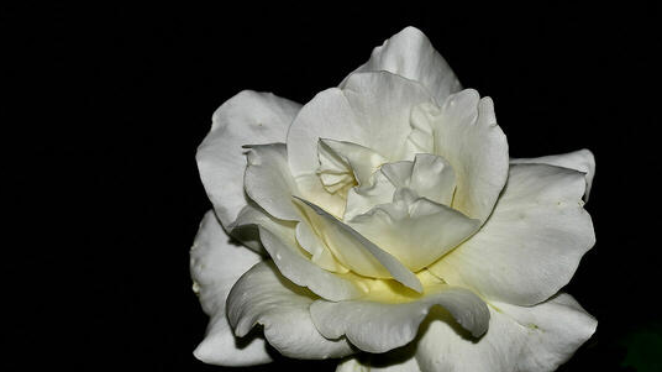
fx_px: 3088
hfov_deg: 12.2
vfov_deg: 6.9
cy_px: 215
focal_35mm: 176
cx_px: 356
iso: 100
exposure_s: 1/320
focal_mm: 100
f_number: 13
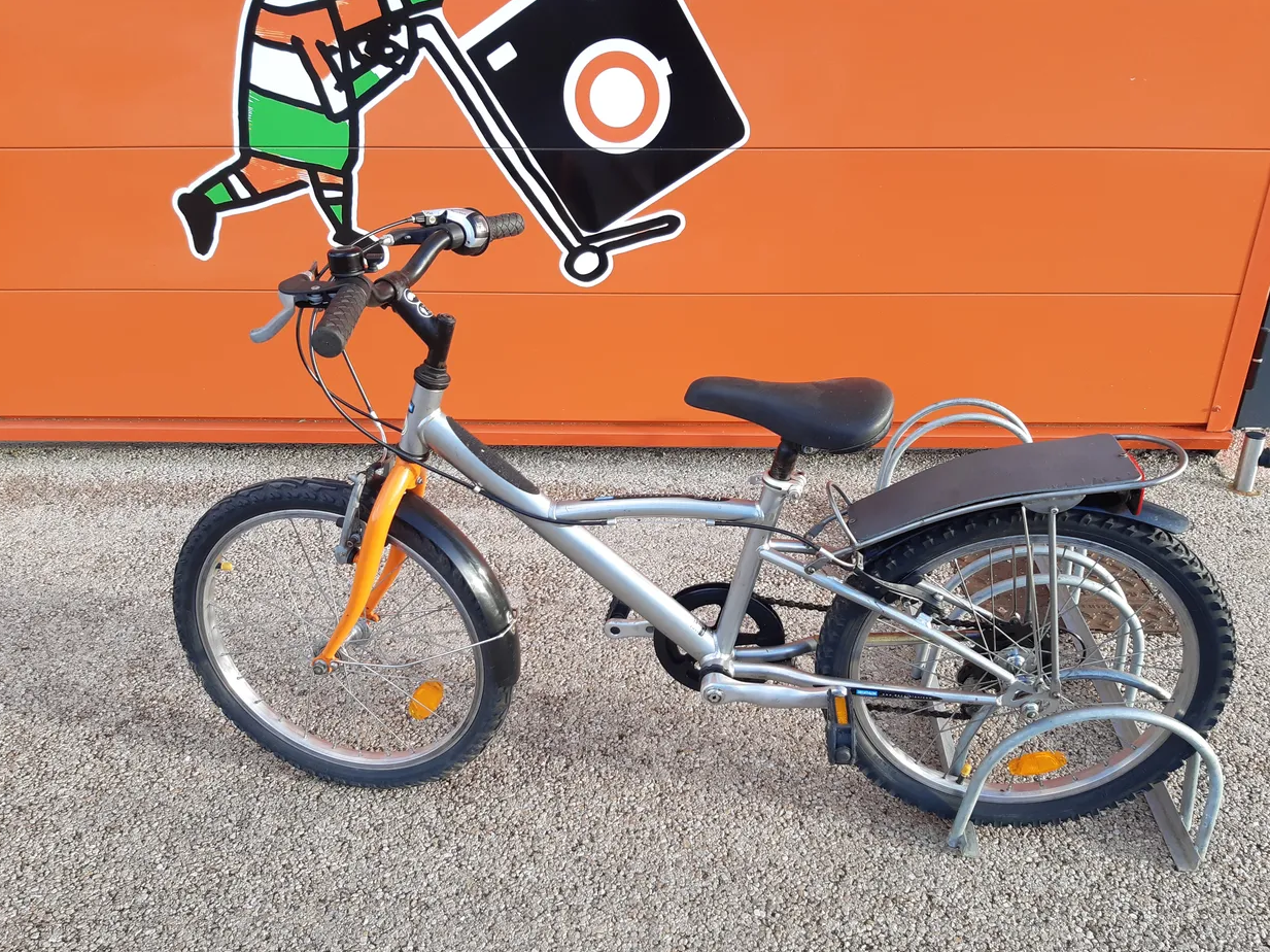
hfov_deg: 65.3
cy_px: 492
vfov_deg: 51.3
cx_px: 652
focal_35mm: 27
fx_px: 990
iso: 40
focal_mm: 3.92
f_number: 1.7
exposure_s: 1/259
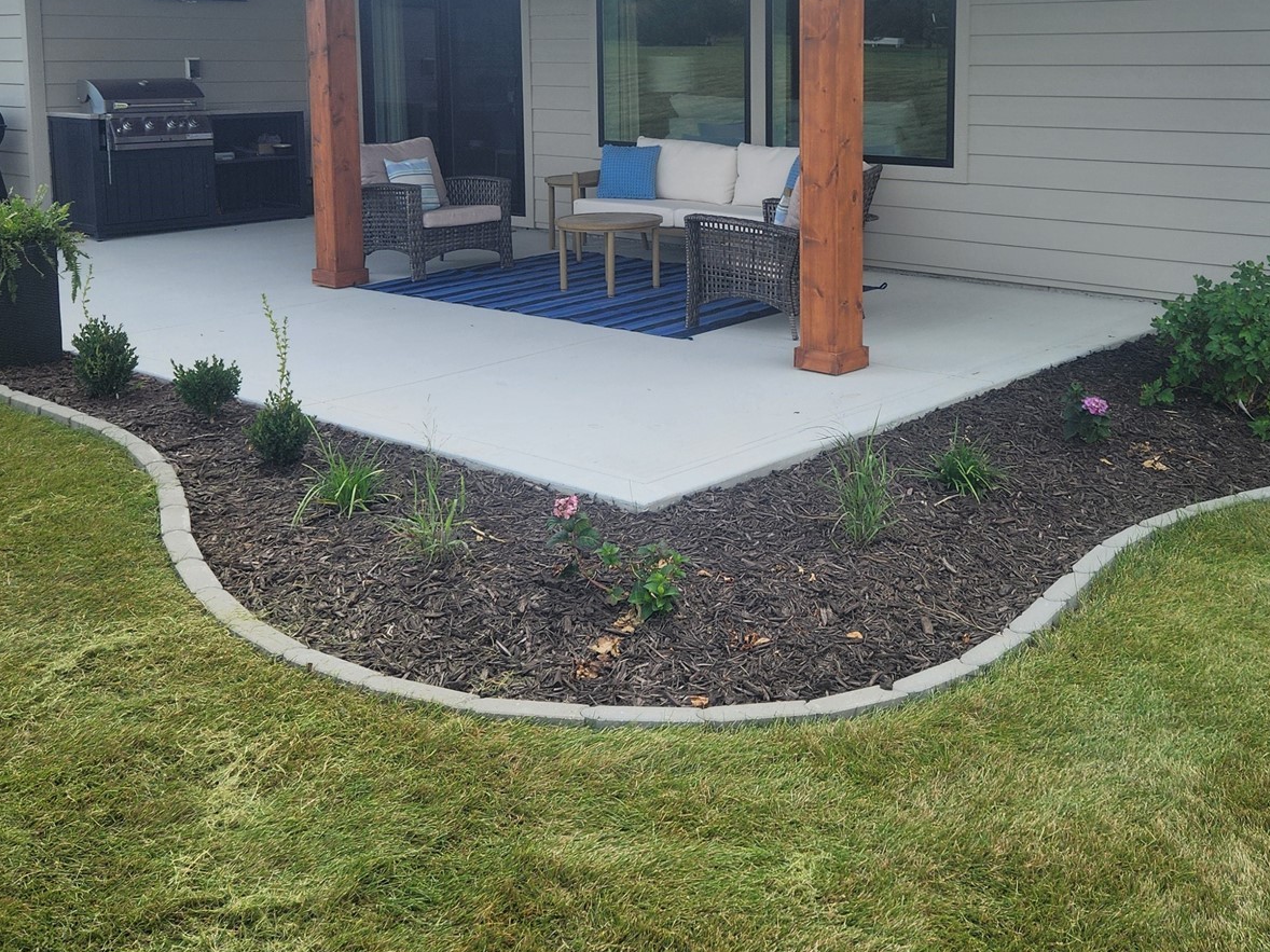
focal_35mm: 40
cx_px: 793
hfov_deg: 46.4
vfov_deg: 35.0
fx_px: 1467
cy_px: 216
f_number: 1.8
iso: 20
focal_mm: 5.4
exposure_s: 1/1780
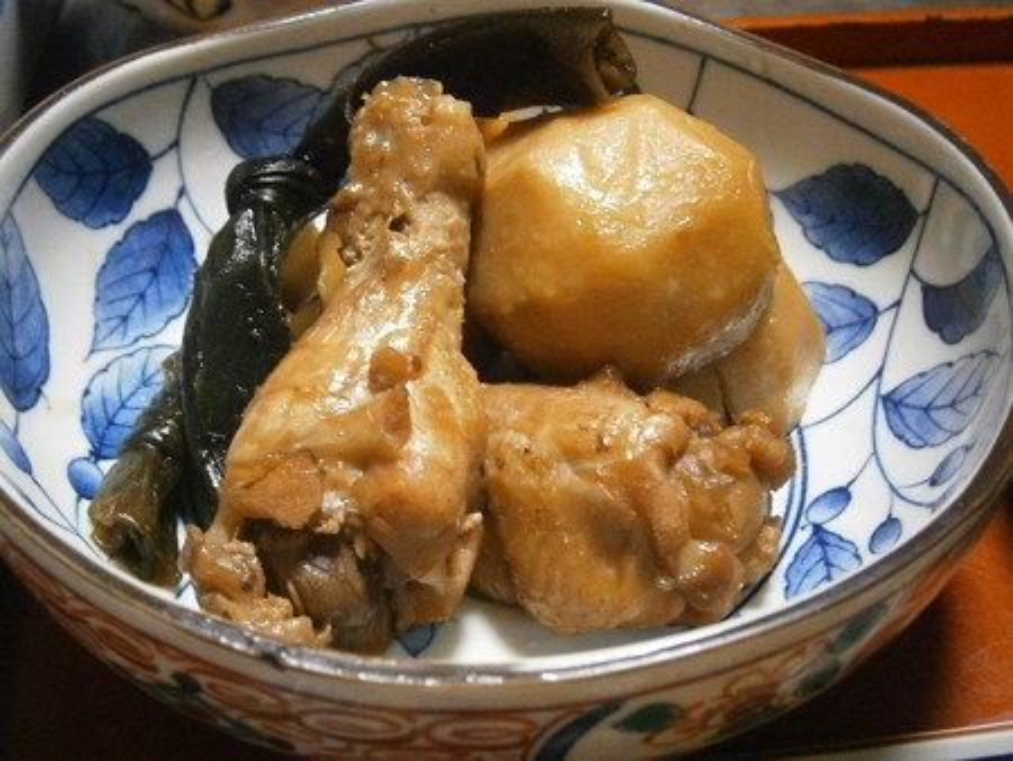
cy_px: 380
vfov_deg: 30.9
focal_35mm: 47
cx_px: 506
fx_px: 1376
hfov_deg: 40.4
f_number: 3.4
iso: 800
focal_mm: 8.3
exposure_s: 1/20
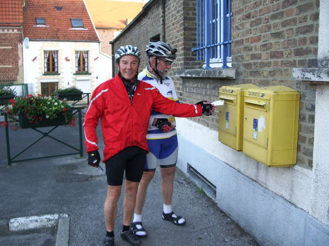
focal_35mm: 35
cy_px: 123
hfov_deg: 52.6
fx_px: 333
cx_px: 164
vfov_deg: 40.7
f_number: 2.6
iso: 100
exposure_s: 1/60
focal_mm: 5.8
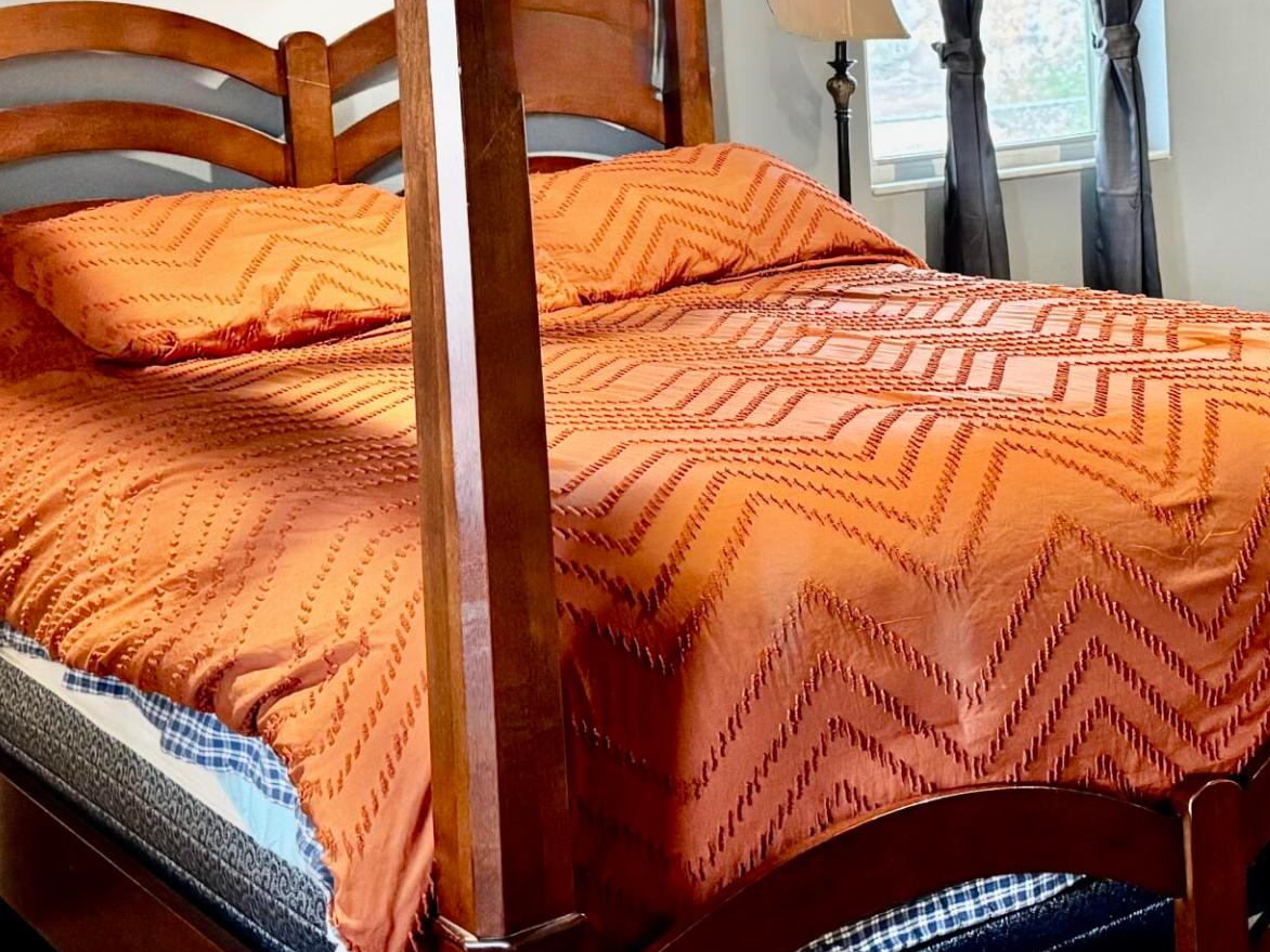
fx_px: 2165
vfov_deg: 24.3
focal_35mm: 59
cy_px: 133
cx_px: 902
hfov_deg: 32.3
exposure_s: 1/40
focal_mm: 6.76
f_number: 1.78
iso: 640
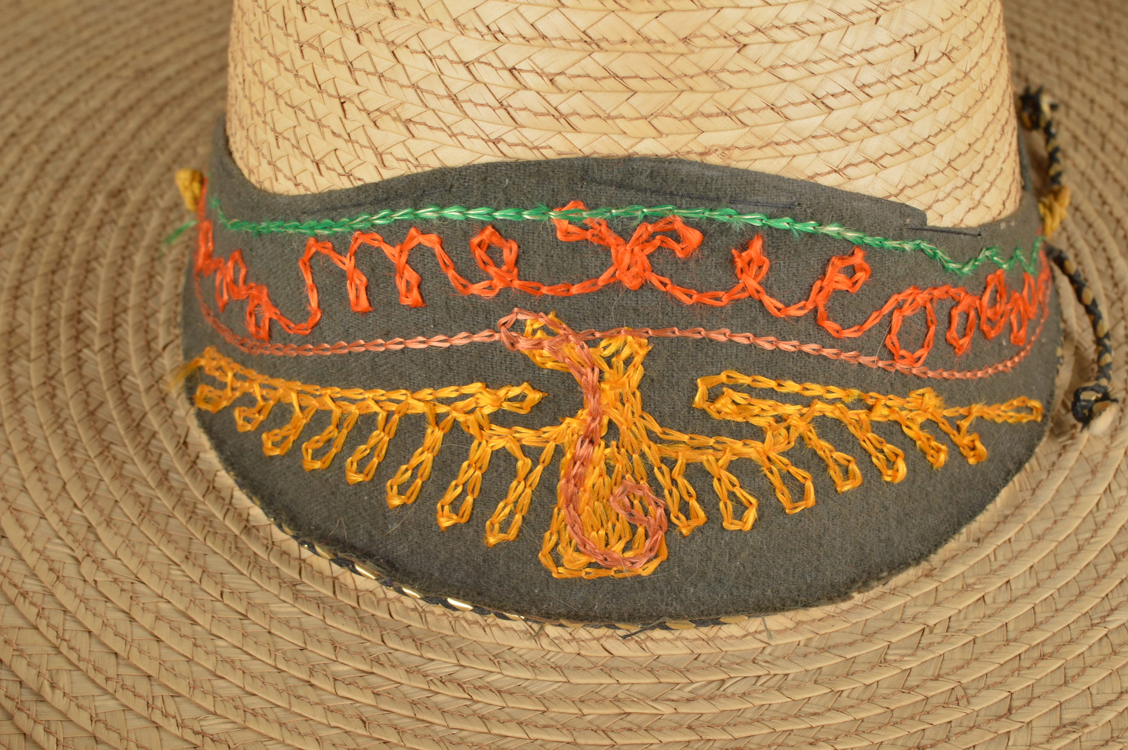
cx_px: 564
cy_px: 375
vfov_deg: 22.6
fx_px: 1878
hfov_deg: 33.4
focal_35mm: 60
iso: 100
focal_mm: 40
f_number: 11
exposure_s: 1/125
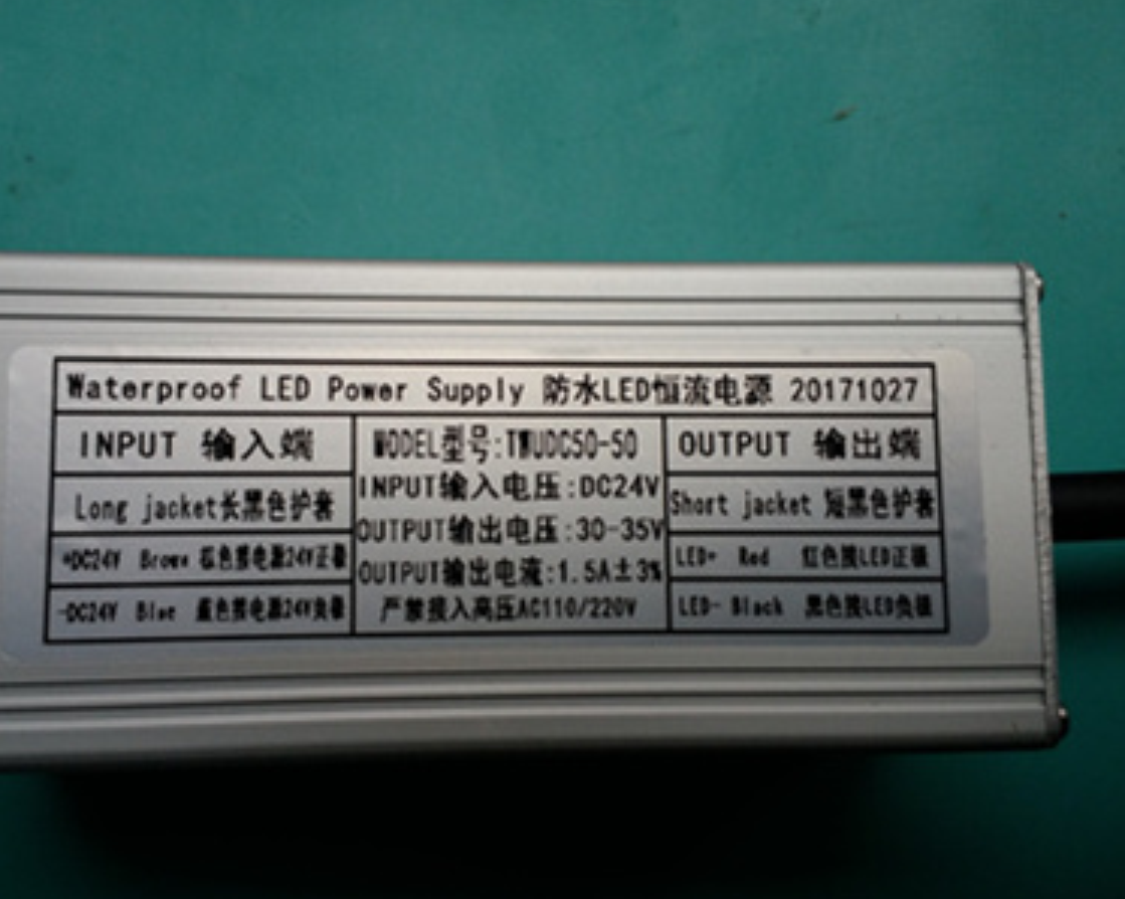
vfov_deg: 47.1
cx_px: 490
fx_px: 1032
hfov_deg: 57.0
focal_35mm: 31
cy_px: 448
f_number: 2.09
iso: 100
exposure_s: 1/100
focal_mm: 3.6
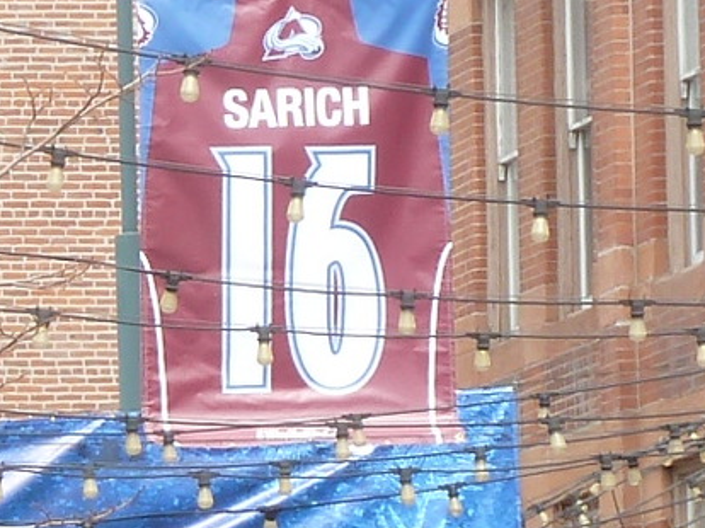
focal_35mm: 671
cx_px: -712
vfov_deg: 2.2
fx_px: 13658
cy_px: 1570
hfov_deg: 2.9
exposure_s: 1/200
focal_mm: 18.2
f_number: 4.4
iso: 80
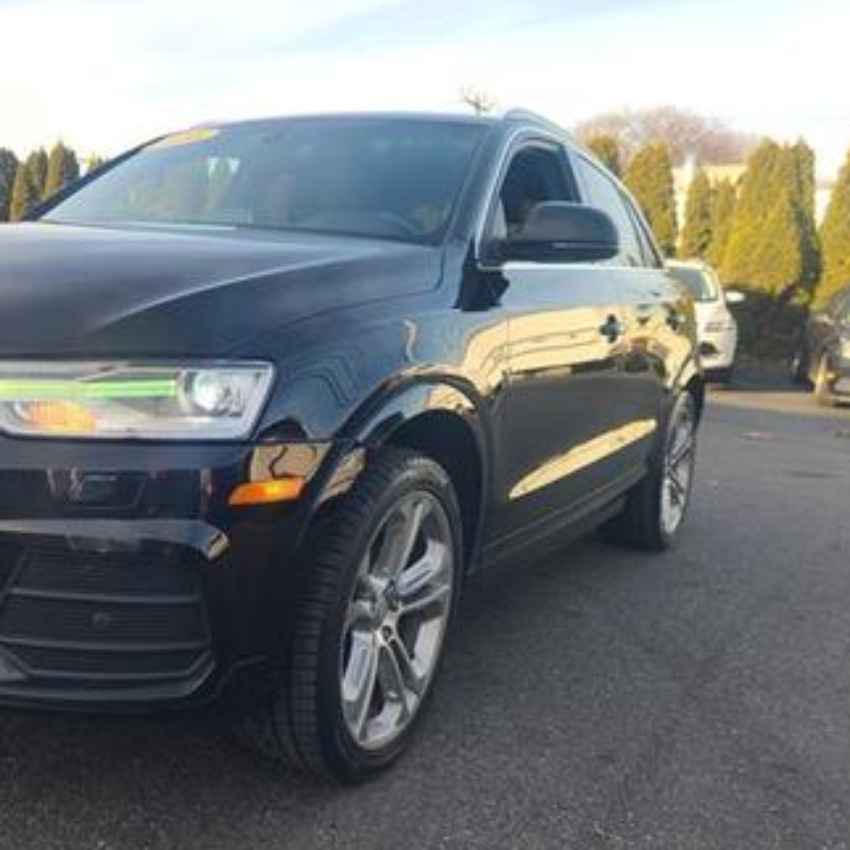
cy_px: 433
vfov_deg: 46.0
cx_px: 201
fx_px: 1000
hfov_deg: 44.3
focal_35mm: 36
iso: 40
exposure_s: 1/588
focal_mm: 5.4
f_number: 1.8
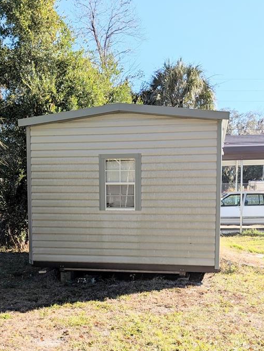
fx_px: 436
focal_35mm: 43
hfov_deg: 33.6
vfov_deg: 43.0
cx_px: 118
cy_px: 242
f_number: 1.68
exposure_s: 1/907
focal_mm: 6.9
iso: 20
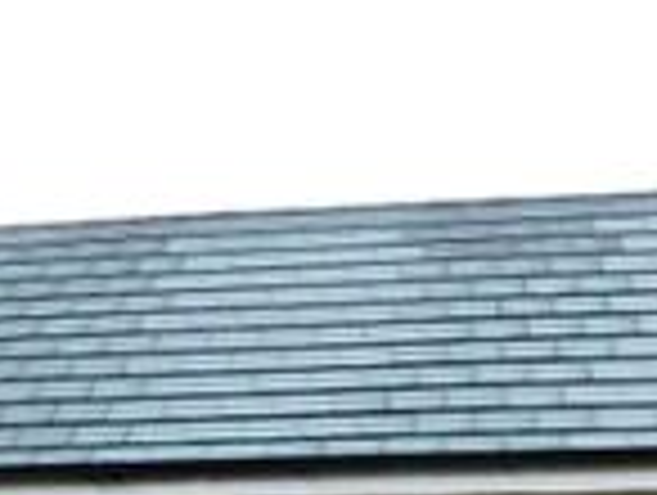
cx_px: 9
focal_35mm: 110
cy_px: 907
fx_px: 2091
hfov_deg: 17.5
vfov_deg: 12.3
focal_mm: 4
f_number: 3
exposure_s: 1/160
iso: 125
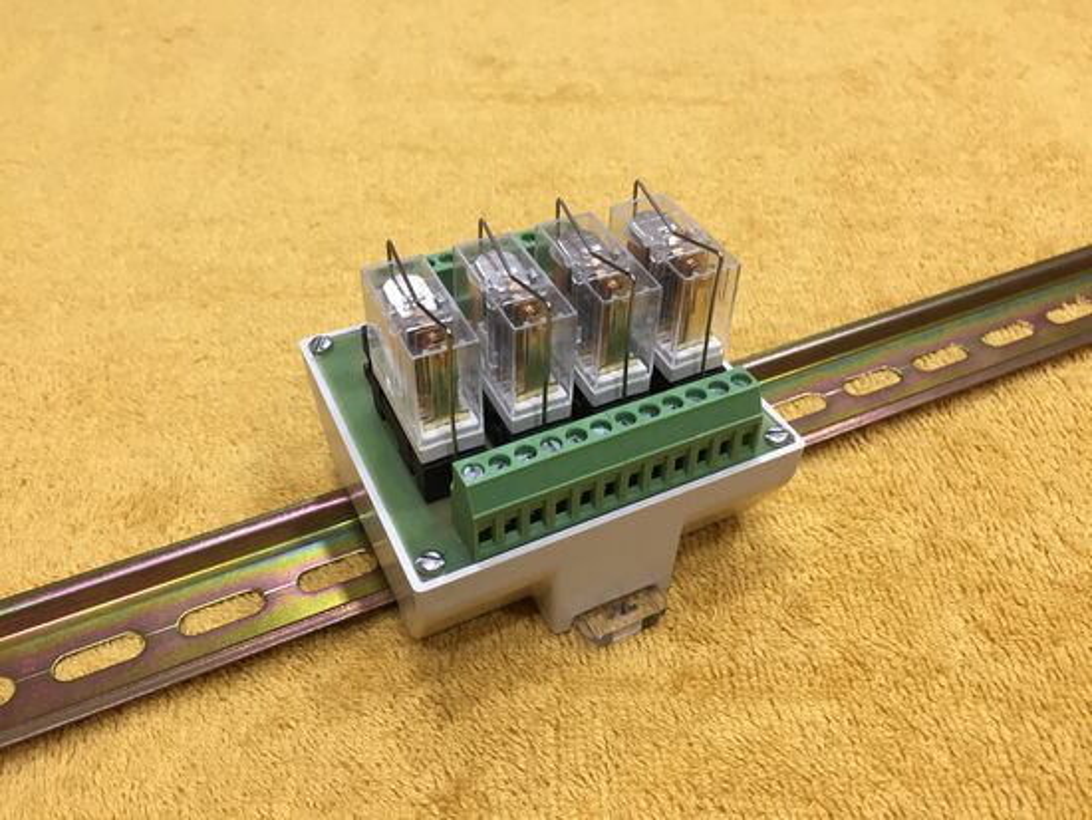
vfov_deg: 48.3
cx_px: 546
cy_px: 410
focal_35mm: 29
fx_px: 915
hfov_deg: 61.6
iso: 80
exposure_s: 1/33
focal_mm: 4.15
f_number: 2.2
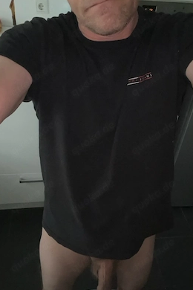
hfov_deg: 41.1
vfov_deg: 58.7
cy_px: 144
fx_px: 257
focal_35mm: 32
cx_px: 102
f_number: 2.2
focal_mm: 2.71
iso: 800
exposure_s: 1/16
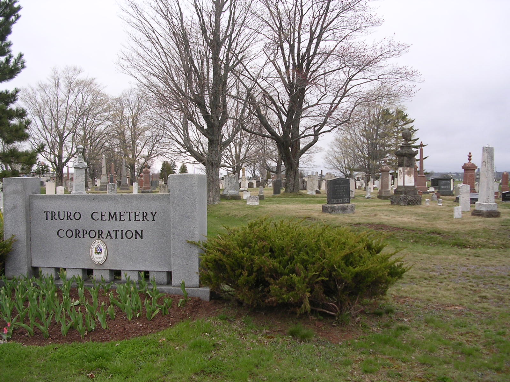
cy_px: 191
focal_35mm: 38
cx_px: 255
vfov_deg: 37.7
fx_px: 560
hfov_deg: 49.0
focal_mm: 5.8
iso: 100
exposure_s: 1/304
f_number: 2.8
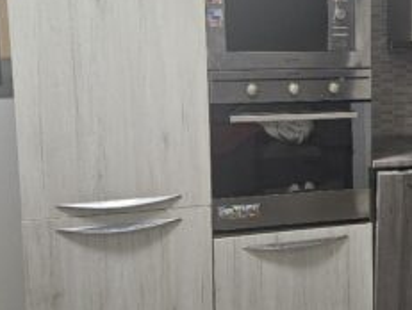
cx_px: 364
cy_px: 90
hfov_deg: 35.4
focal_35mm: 51
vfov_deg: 28.3
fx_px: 608
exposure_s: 1/100
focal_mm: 5.4
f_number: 1.8
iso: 500
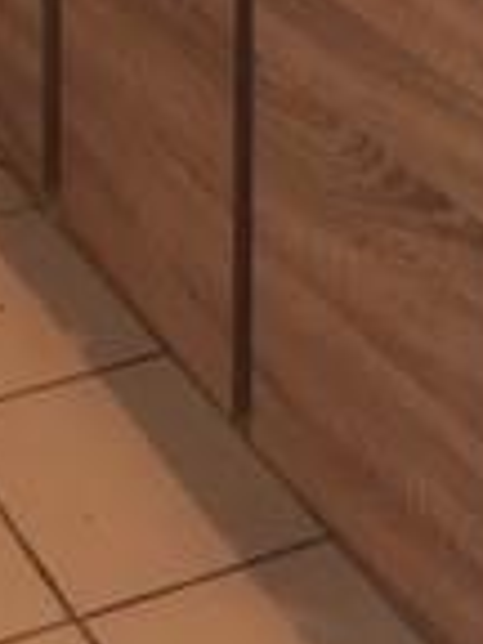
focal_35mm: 129
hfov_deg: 11.5
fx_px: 2400
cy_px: -738
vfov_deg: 12.8
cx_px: 112
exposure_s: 1/30
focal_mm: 4.15
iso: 32
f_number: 2.2
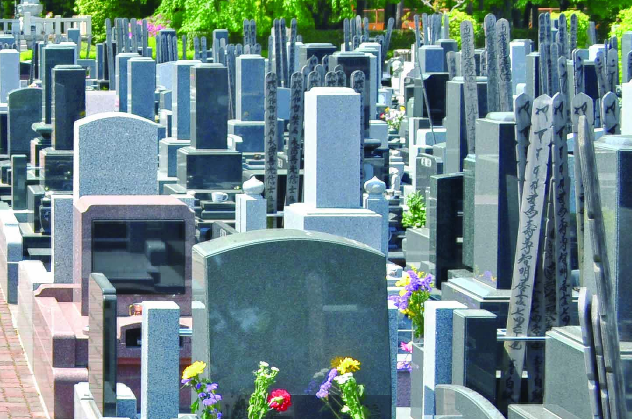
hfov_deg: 21.6
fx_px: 1403
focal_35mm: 80
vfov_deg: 16.9
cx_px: -293
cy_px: 67
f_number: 6.3
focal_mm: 18
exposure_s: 1/250
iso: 200
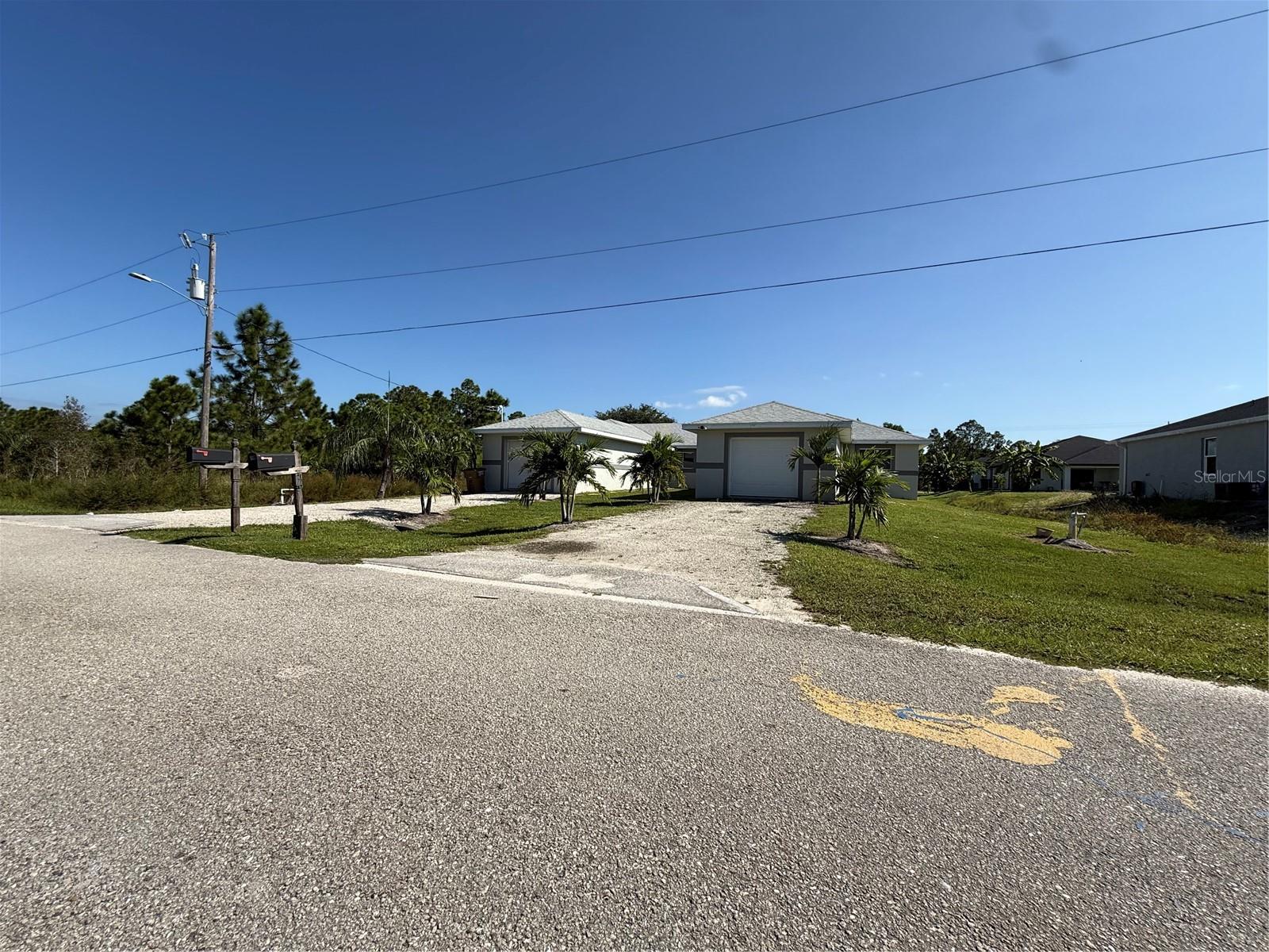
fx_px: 513
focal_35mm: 14
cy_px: 476
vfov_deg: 85.7
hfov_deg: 102.1
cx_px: 634
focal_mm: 2.22
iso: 50
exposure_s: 1/2976
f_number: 2.2
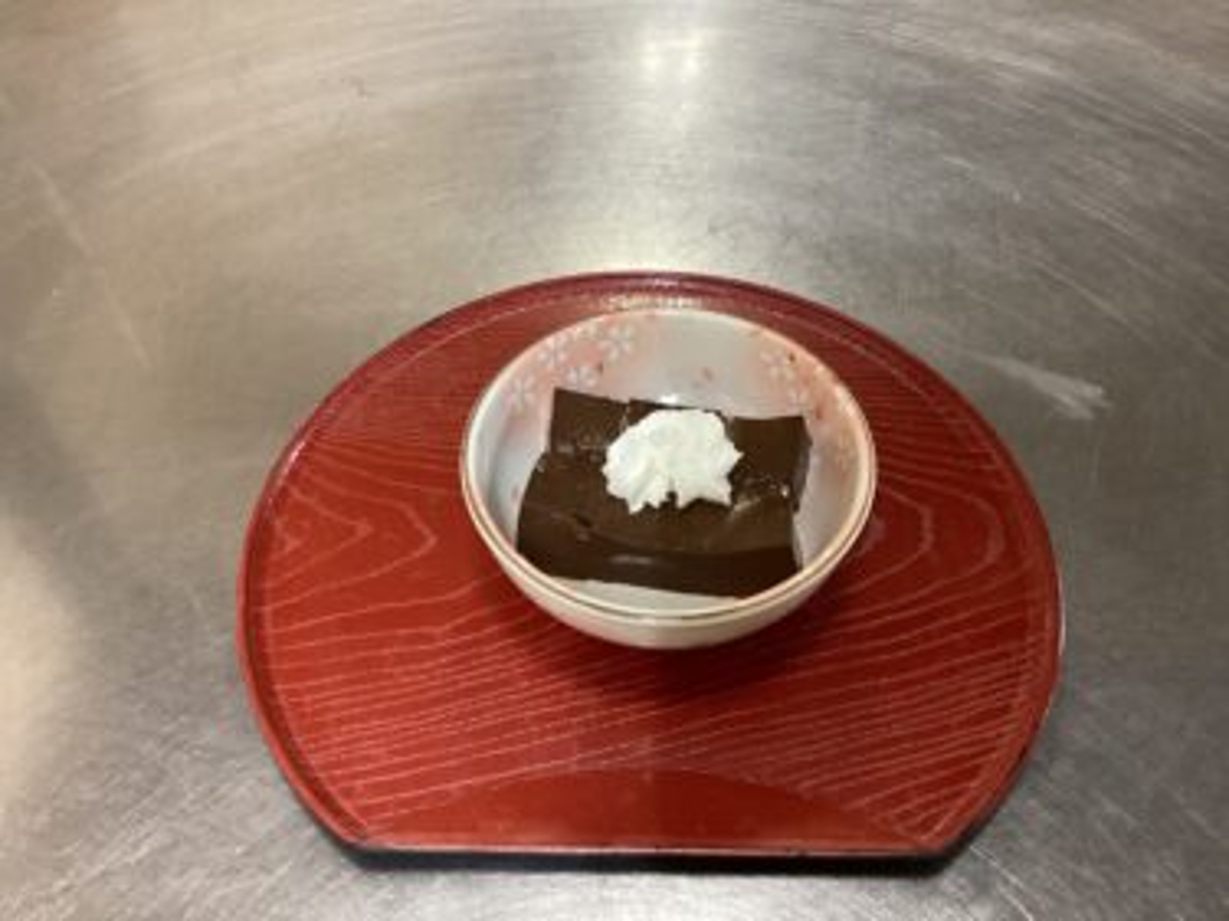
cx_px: 614
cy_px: 460
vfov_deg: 45.4
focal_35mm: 31
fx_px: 1100
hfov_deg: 58.4
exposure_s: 1/40
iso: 320
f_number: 2.4
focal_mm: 3.3
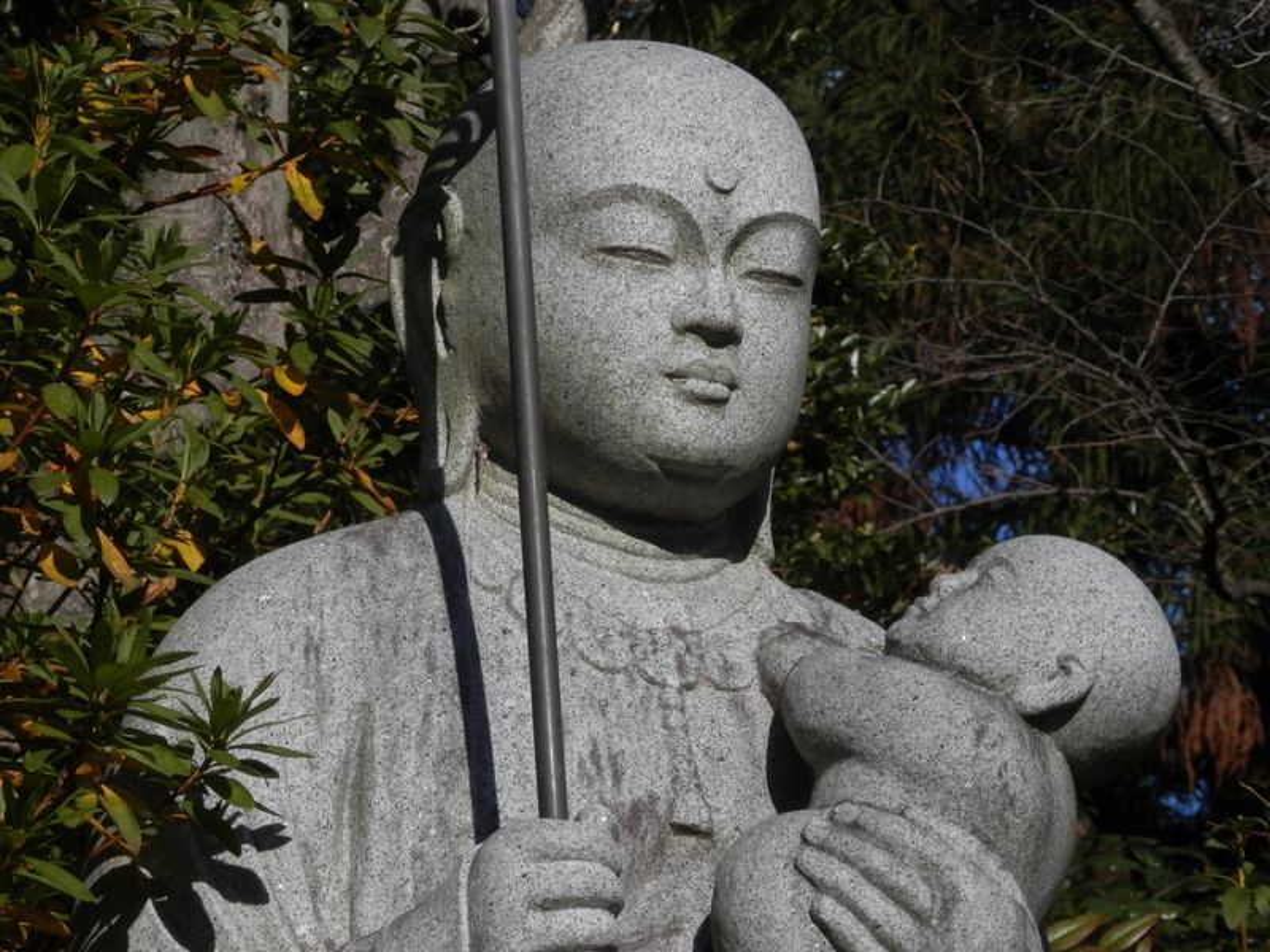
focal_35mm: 169
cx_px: 635
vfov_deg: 8.8
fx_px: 6200
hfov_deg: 11.7
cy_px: 476
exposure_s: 1/640
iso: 80
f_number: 5.7
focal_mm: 30.2
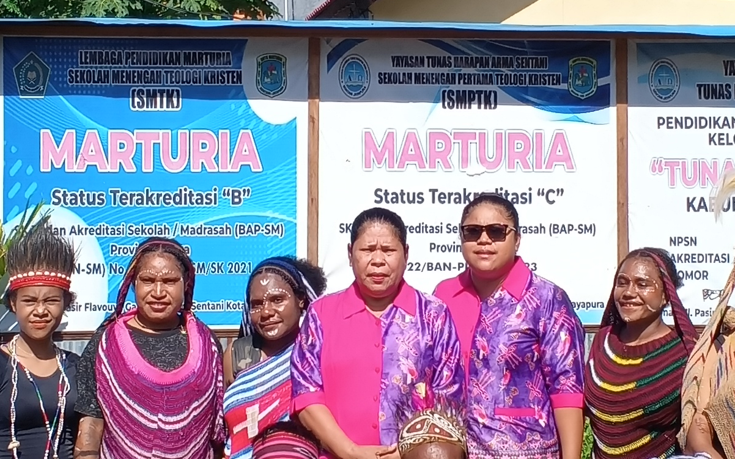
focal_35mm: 86
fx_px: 1723
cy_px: 193
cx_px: 384
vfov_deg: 15.2
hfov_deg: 24.1
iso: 50
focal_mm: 4.09
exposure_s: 1/938
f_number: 1.6
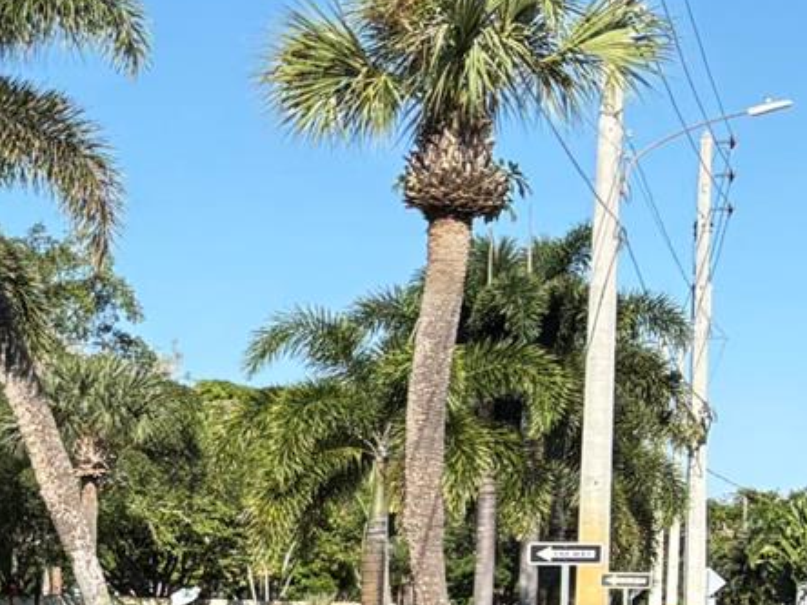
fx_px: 2798
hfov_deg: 13.4
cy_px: 643
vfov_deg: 12.2
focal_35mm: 120
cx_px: -932
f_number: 1.6
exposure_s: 1/1953
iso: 64
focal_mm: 5.96
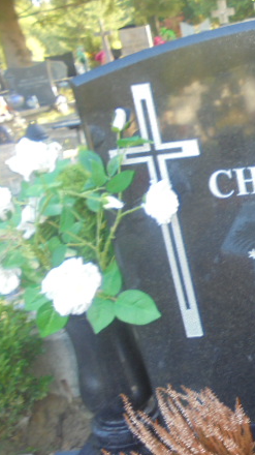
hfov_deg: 23.5
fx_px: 554
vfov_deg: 44.6
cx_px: 315
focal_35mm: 46
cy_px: 244
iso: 100
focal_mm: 5.3
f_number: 3.7
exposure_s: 1/30
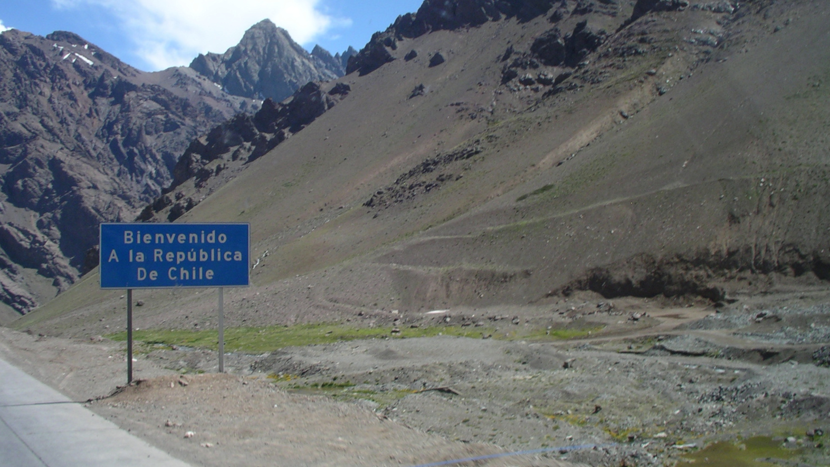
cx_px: 418
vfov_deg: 29.0
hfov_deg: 49.4
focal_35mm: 41
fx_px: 902
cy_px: 208
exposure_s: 1/125
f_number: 6.9
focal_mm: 5.7
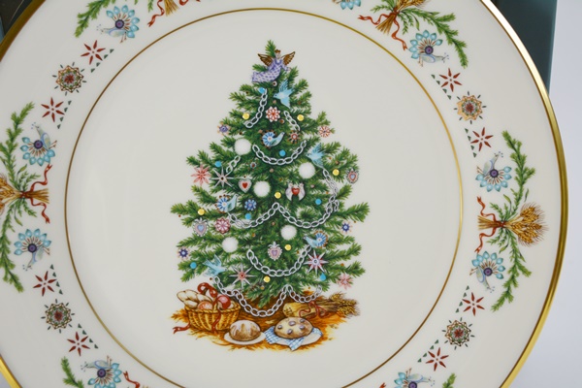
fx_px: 970
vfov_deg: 22.6
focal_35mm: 60
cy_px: 194
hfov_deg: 33.4
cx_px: 291
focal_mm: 40
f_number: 5.6
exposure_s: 1/125
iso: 250
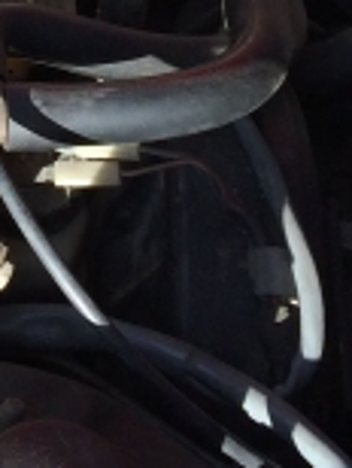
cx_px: -337
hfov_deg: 8.8
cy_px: -278
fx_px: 2177
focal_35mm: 161
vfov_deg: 11.6
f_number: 2.2
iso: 32
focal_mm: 4.12
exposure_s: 1/370
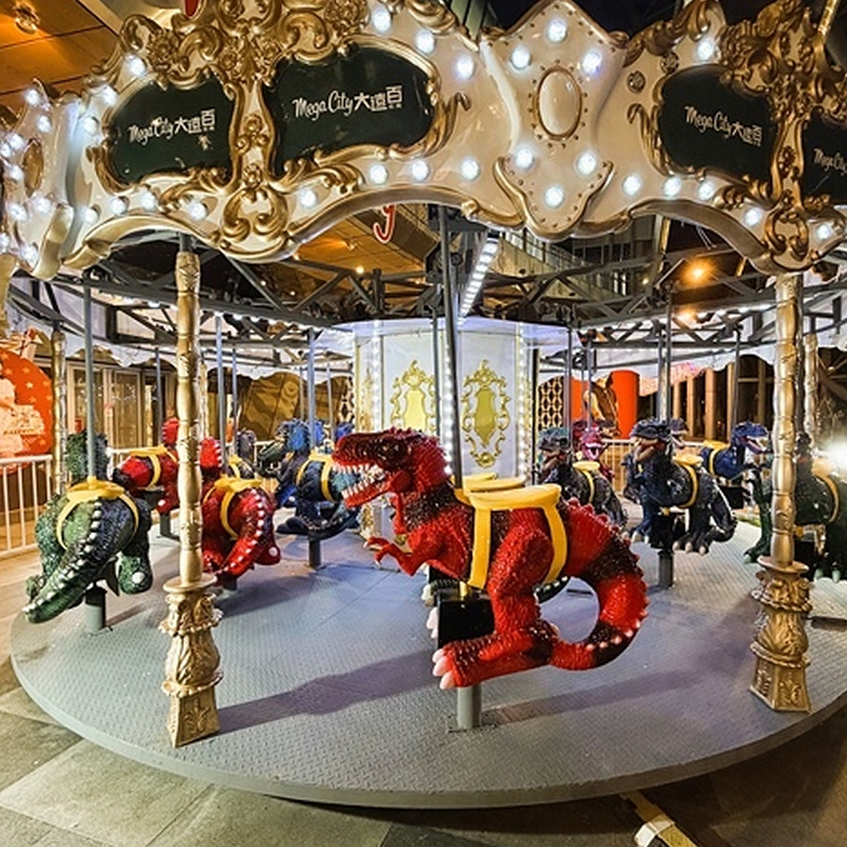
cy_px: 429
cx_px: 454
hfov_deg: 83.8
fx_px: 471
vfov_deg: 84.0
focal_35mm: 17
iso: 320
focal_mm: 2.22
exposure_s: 1/60
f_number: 2.2
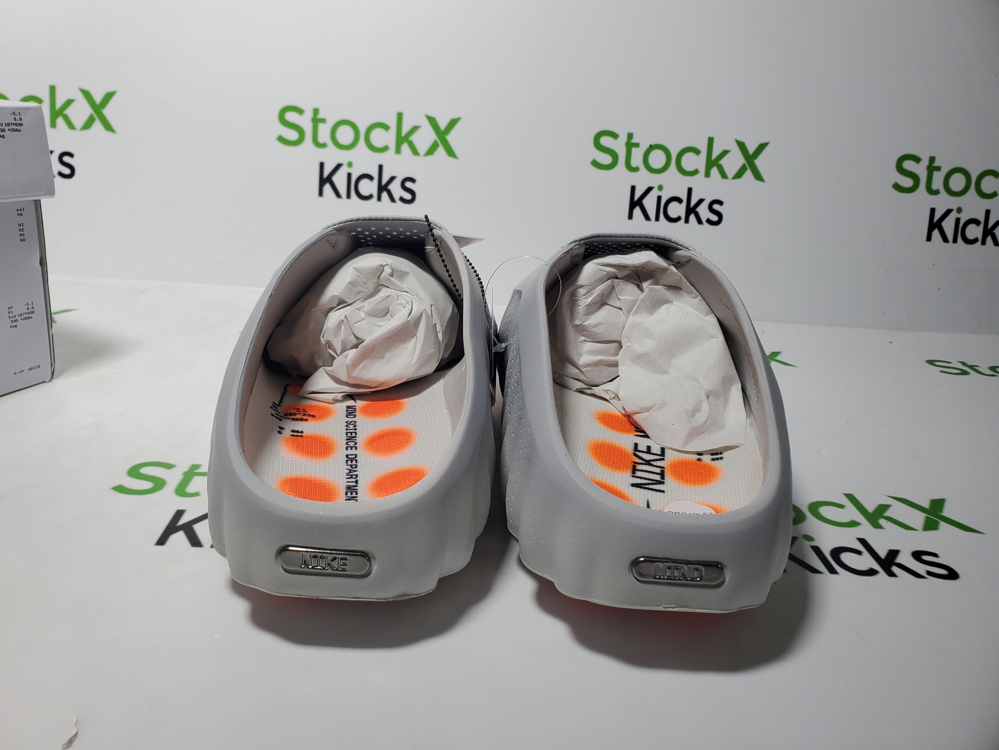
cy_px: 375
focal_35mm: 26
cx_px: 500
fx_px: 750
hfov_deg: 67.3
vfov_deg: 53.1
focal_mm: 4.3
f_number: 2.4
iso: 50
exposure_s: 1/265
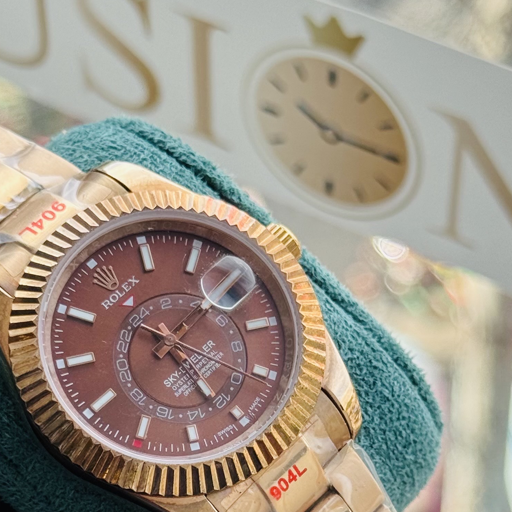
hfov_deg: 15.2
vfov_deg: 15.0
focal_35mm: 115
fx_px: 1924
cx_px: 257
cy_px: 481
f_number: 1.78
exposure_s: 1/615
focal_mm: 6.76
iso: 64
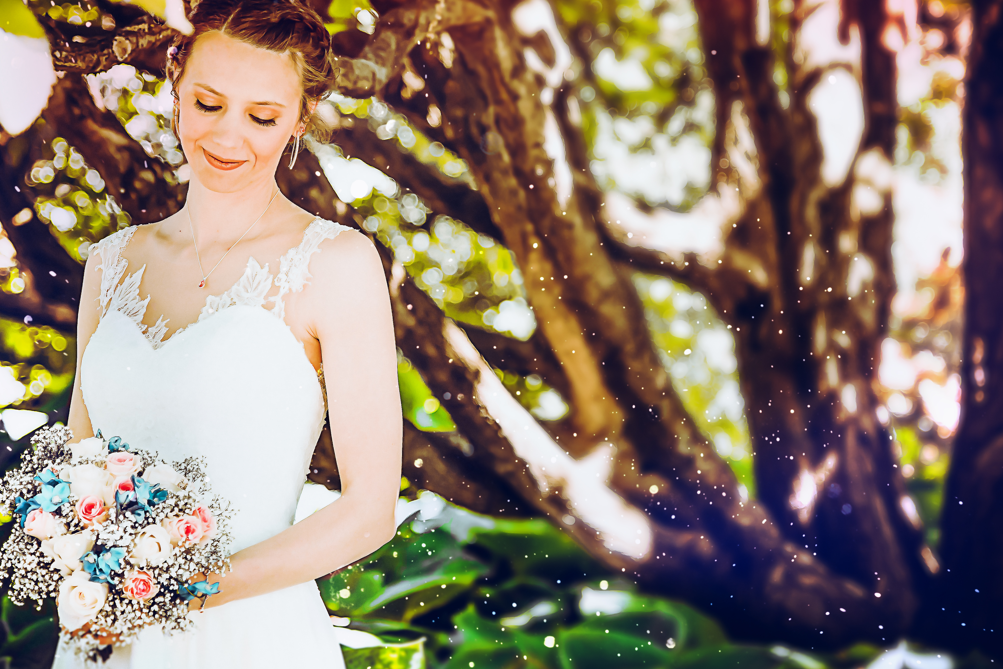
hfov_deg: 14.1
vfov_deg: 9.5
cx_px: 456
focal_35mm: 145
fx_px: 4041
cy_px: 288
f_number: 4
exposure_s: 1/100
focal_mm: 105
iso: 200
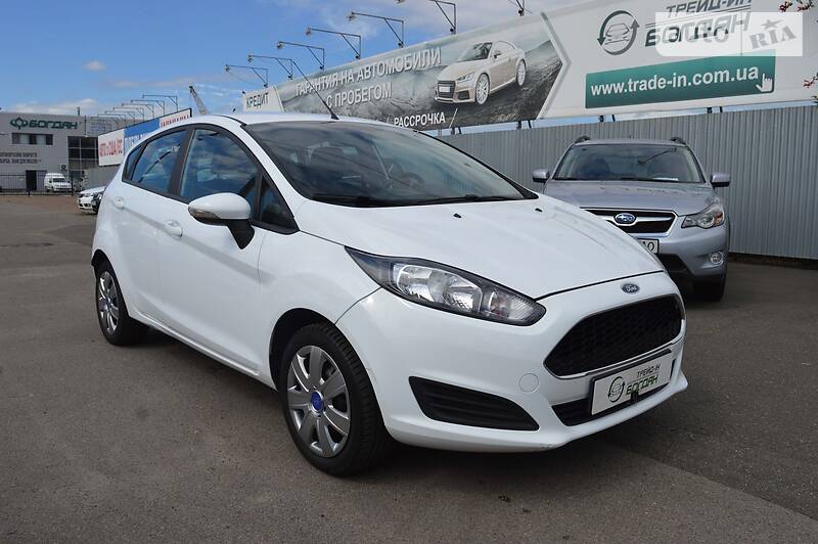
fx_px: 681
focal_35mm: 30
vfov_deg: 43.5
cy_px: 272
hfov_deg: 62.0
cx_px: 409
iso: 100
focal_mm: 20
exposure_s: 1/400
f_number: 10
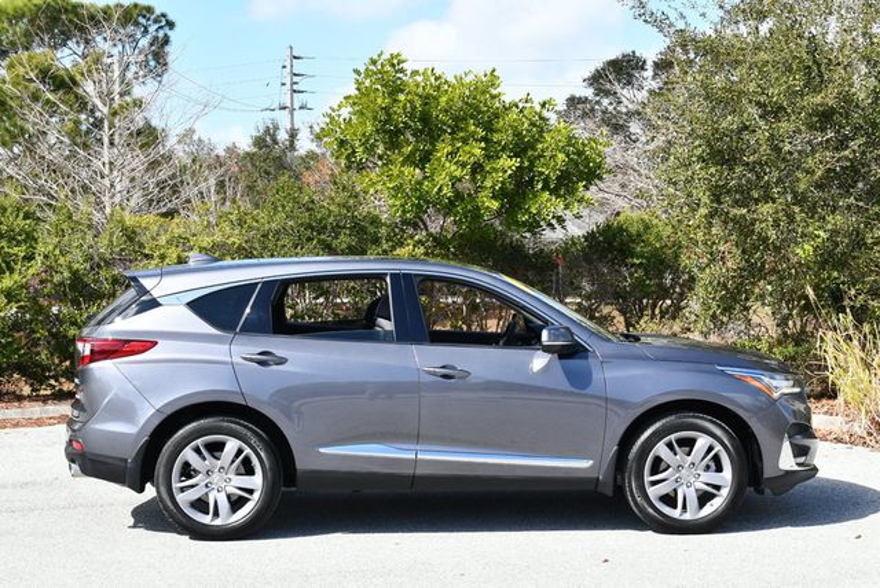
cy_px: 294
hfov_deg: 31.4
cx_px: 440
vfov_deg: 21.3
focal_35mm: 64
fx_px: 1566
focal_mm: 32
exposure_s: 1/250
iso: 200
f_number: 8
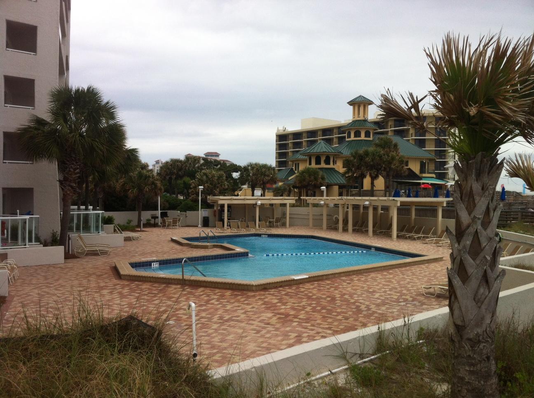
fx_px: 539
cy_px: 199
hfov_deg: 52.7
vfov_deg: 40.6
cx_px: 267
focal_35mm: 35
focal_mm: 3.85
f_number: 2.8
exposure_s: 1/862
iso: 80
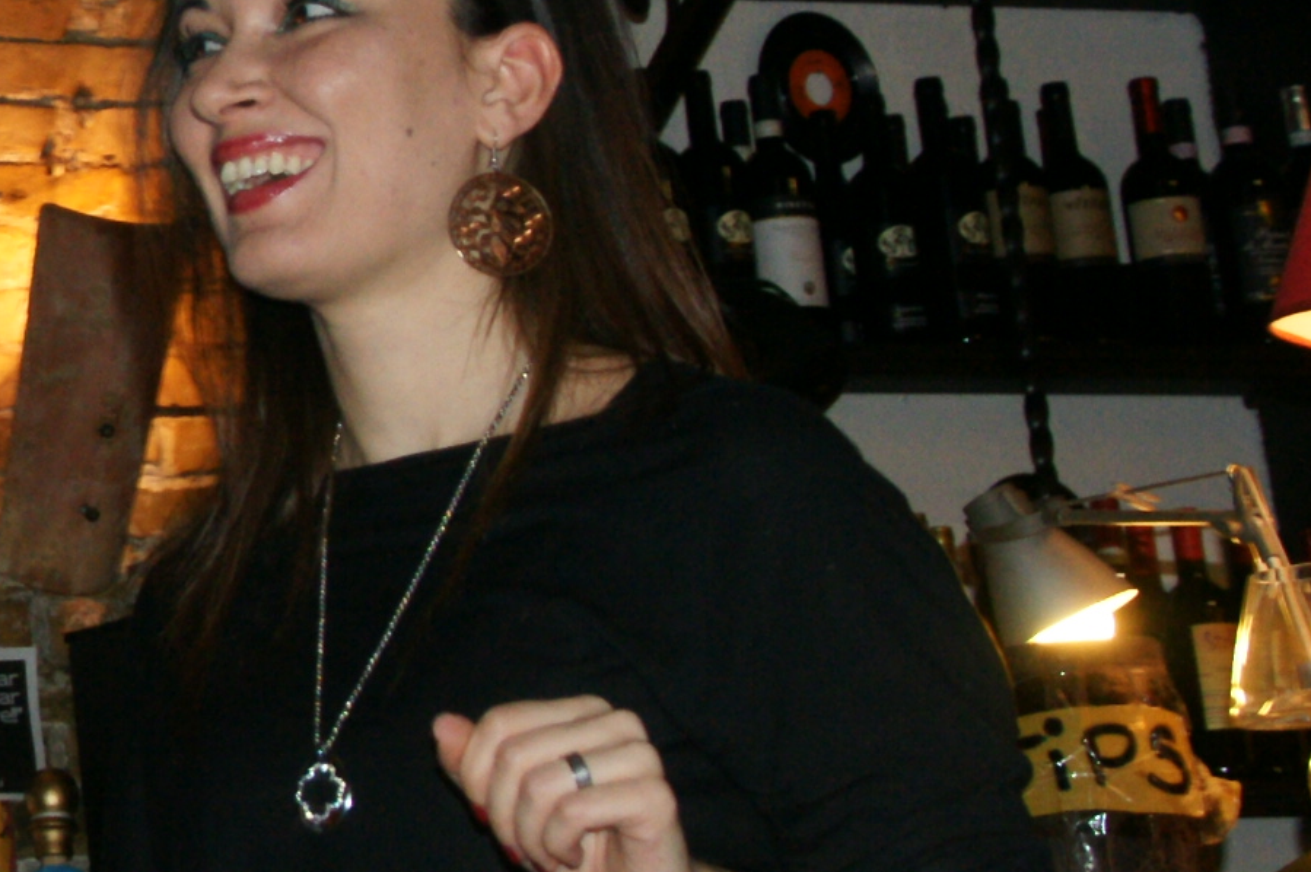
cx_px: -801
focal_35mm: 145
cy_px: 182
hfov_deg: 13.2
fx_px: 5276
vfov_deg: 9.4
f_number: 4.5
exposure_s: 1/60
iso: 800
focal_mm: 28
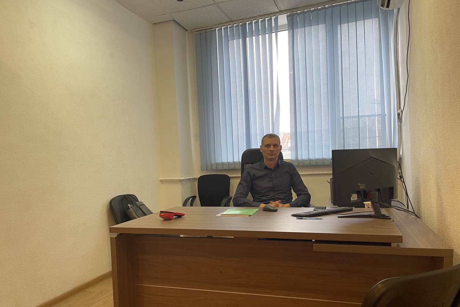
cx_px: 222
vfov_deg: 47.8
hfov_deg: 67.4
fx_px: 345
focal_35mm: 27
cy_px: 175
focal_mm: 5.1
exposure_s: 1/50
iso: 80
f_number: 1.6
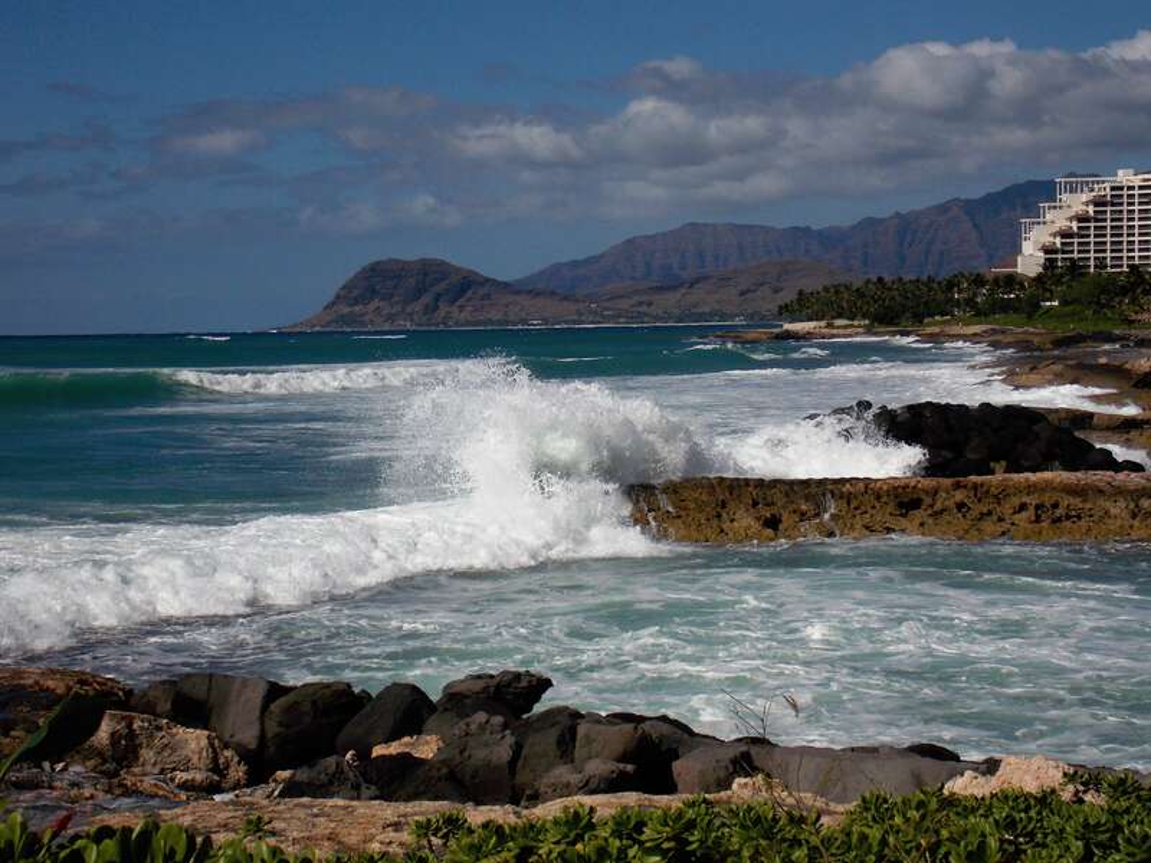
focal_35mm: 70
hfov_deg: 27.8
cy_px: 432
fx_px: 2328
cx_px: 576
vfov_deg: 21.0
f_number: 13.4
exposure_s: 1/400
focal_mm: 12.5
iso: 80
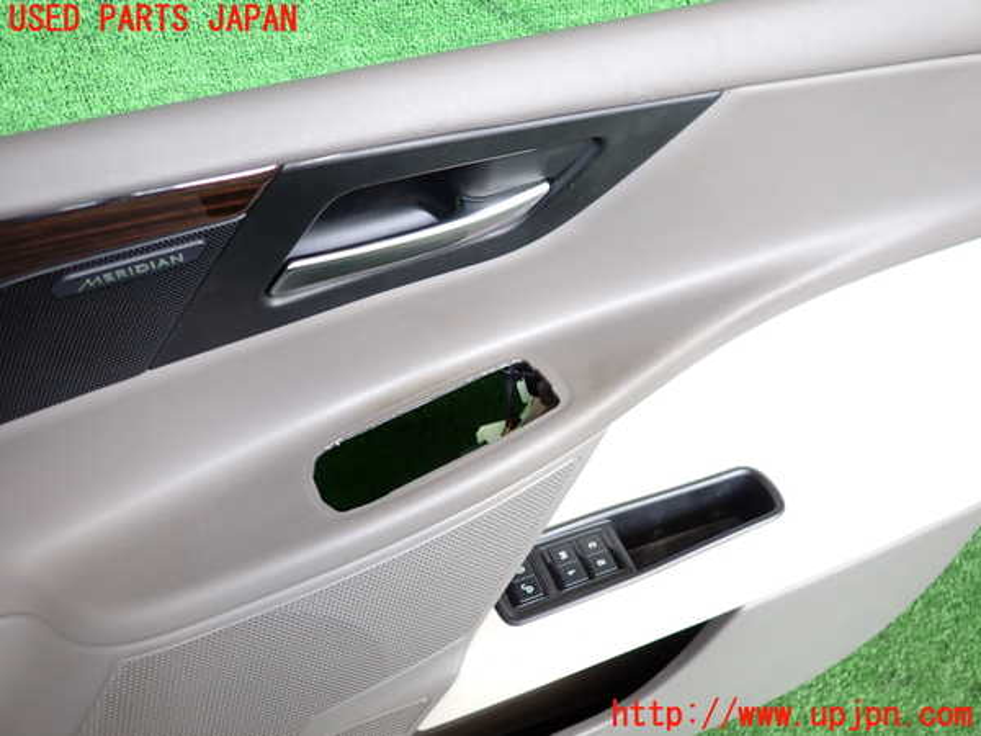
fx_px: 708
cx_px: 490
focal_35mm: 25
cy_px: 368
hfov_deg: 69.4
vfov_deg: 54.9
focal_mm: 4.5
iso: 200
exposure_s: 1/50
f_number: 2
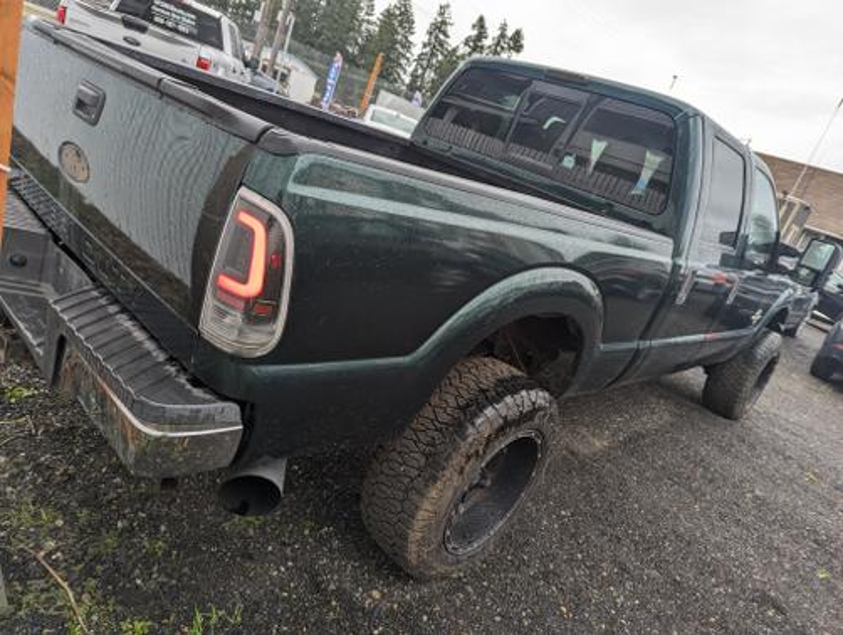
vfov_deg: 56.9
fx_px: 585
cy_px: 318
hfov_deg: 71.5
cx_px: 422
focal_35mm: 24
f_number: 1.85
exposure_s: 1/150
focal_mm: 6.81
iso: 31
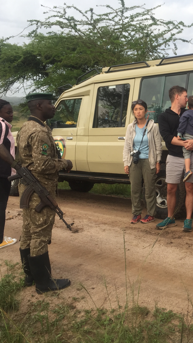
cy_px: 172
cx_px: 188
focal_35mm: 43
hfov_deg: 26.4
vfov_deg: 47.4
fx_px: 391
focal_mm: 4.15
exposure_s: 1/599
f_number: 2.2
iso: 32
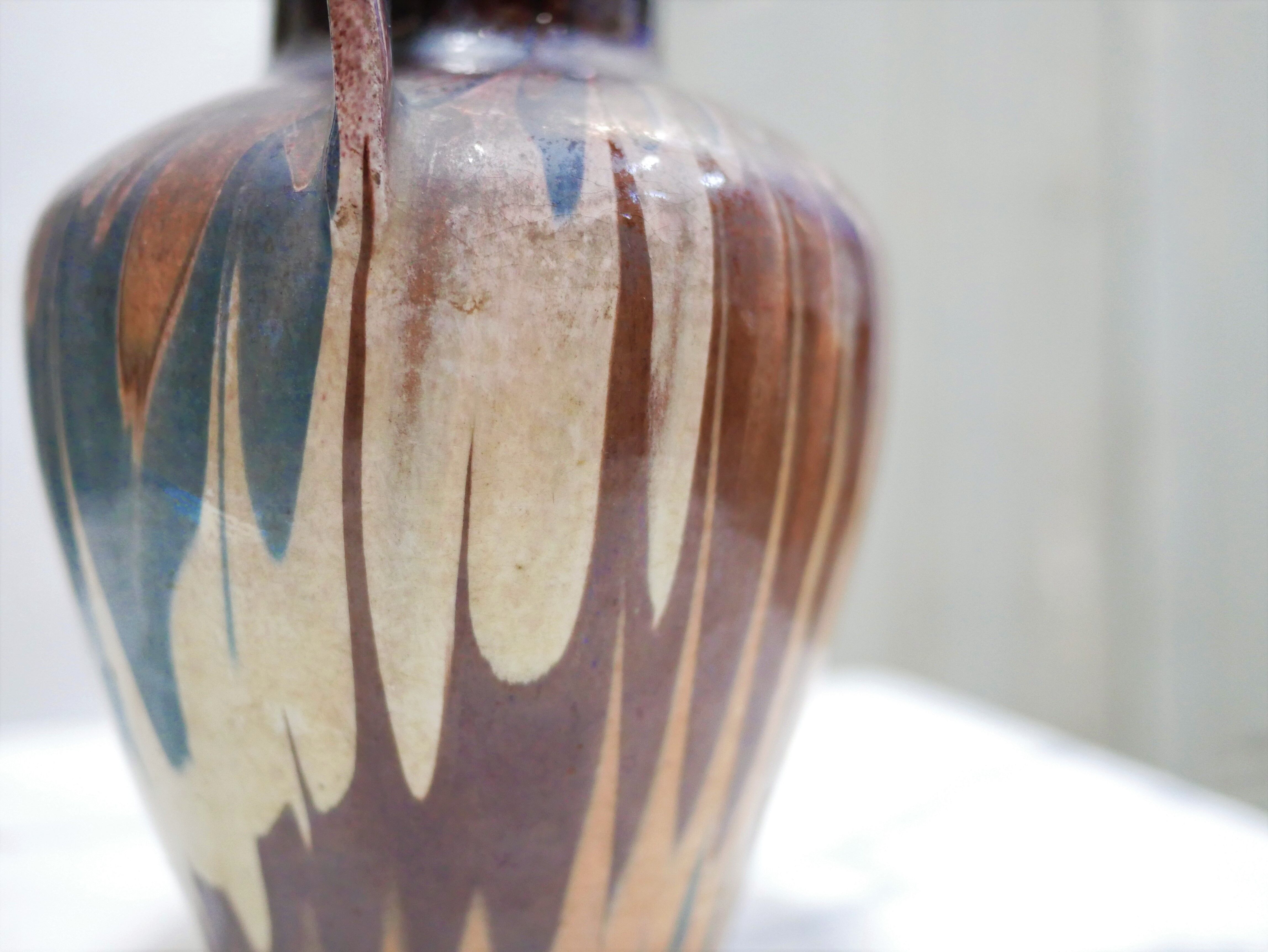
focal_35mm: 40
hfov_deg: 46.8
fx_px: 1466
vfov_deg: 36.0
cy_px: 476
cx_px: 634
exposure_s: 1/60
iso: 2000
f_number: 1.7
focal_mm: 20
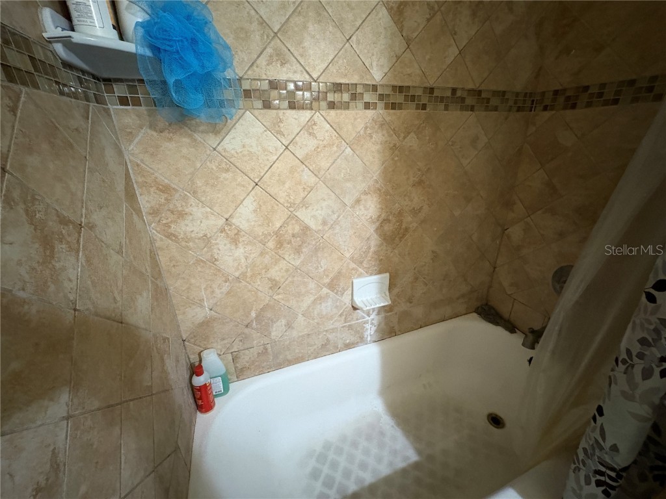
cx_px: 333
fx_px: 269
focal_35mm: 14
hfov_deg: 102.1
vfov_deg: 85.7
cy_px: 250
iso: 800
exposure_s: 1/30
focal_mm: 2.22
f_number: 2.2
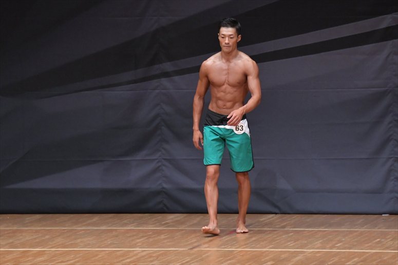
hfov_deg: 6.9
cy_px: 132
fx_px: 3315
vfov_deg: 4.6
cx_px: 199
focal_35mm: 300
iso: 6400
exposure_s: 1/400
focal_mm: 200
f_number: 5.6
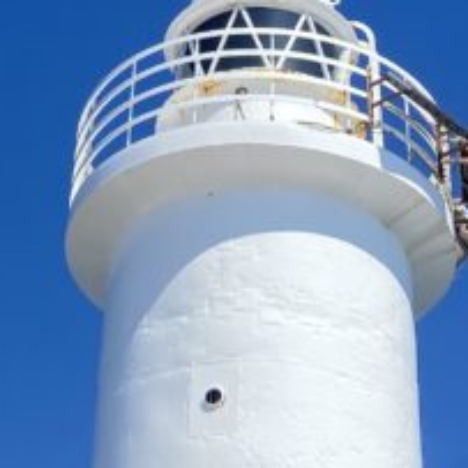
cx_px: 187
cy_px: -191
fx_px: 1774
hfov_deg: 15.0
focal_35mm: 116
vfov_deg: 14.2
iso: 32
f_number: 1.8
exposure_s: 1/3300
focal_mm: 4.25
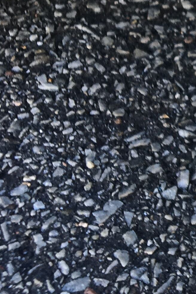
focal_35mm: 124
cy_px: -37
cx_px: 419
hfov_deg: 10.1
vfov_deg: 16.0
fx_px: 1013
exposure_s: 1/100
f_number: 2.2
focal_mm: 4.15
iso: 25
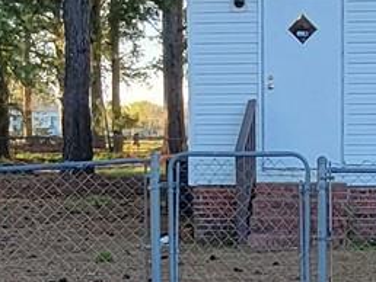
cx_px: 274
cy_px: 275
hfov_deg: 19.0
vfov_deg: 14.2
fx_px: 1120
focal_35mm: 103
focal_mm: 2.2
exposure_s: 1/216
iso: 50
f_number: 2.2
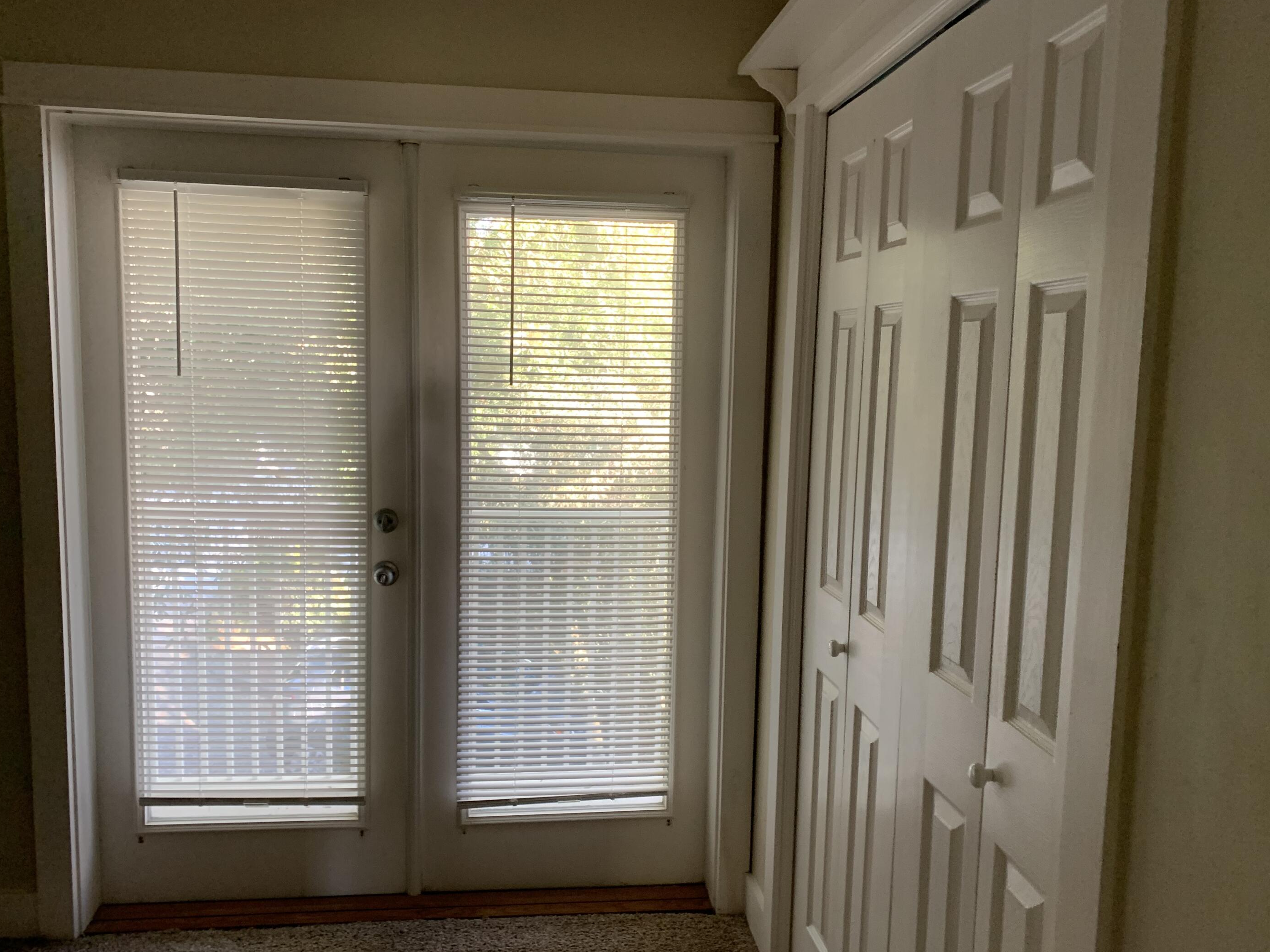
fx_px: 1027
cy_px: 477
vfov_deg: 49.7
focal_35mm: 28
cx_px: 627
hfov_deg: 63.4
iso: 125
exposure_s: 1/60
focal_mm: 4.25
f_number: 1.8
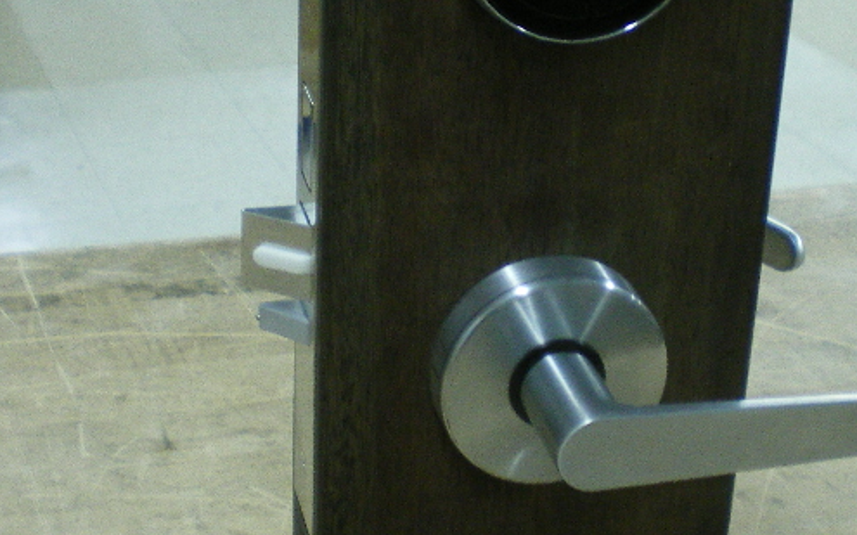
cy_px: 80
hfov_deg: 26.1
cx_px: 461
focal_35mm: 79
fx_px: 1844
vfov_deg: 16.3
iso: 250
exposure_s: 1/50
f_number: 3.1
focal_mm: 6.3
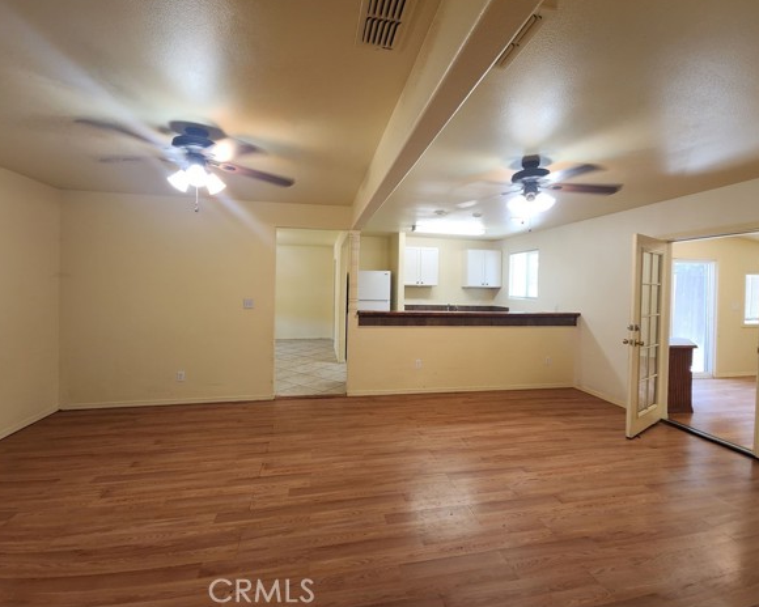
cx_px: 385
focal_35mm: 14
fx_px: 314
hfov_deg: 100.7
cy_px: 296
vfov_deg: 88.0
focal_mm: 2.2
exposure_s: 1/60
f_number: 2.2
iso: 200
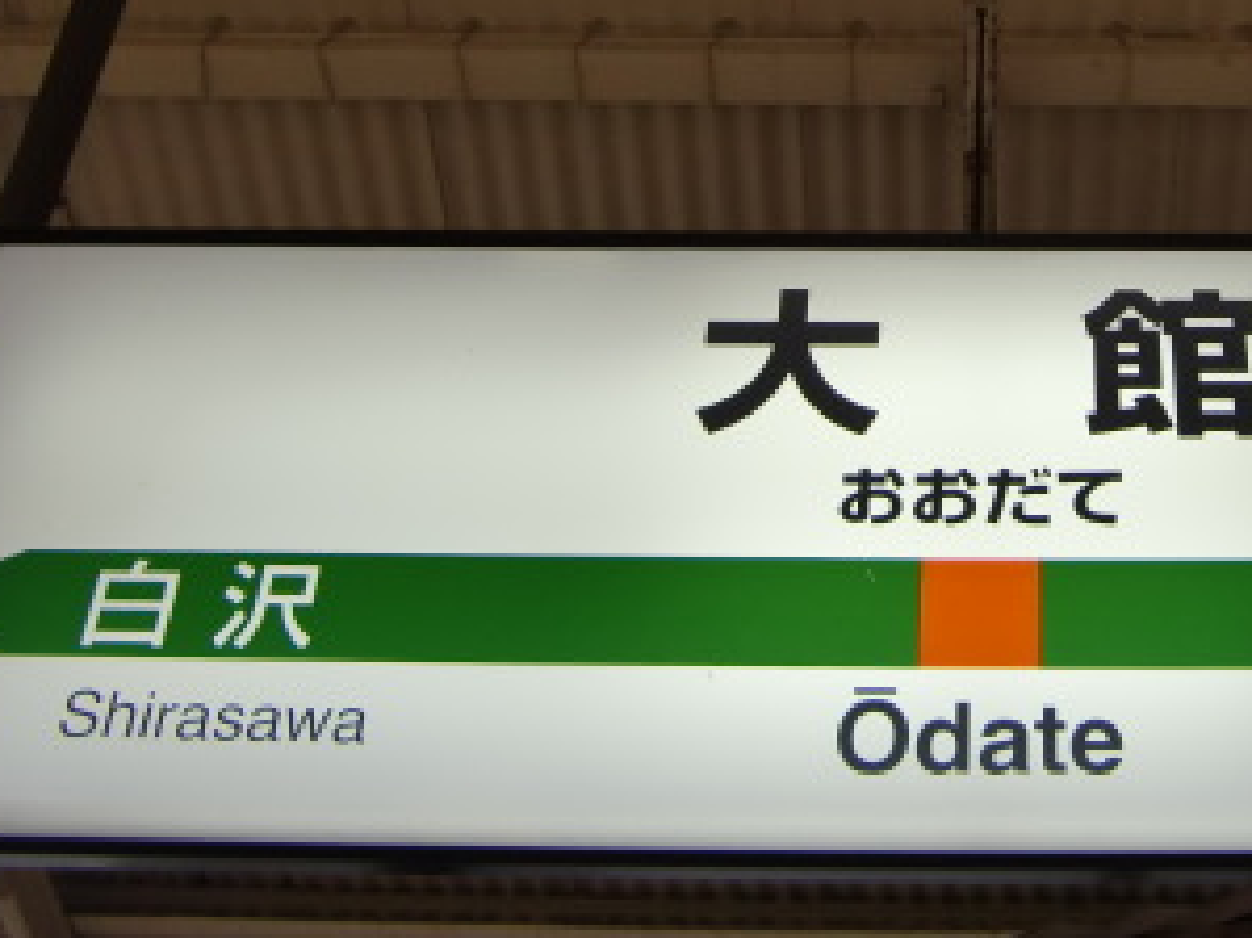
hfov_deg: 31.3
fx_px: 2169
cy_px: 180
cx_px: 1009
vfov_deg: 24.0
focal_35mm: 60
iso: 64
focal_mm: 4.9
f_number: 2.6
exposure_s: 1/160
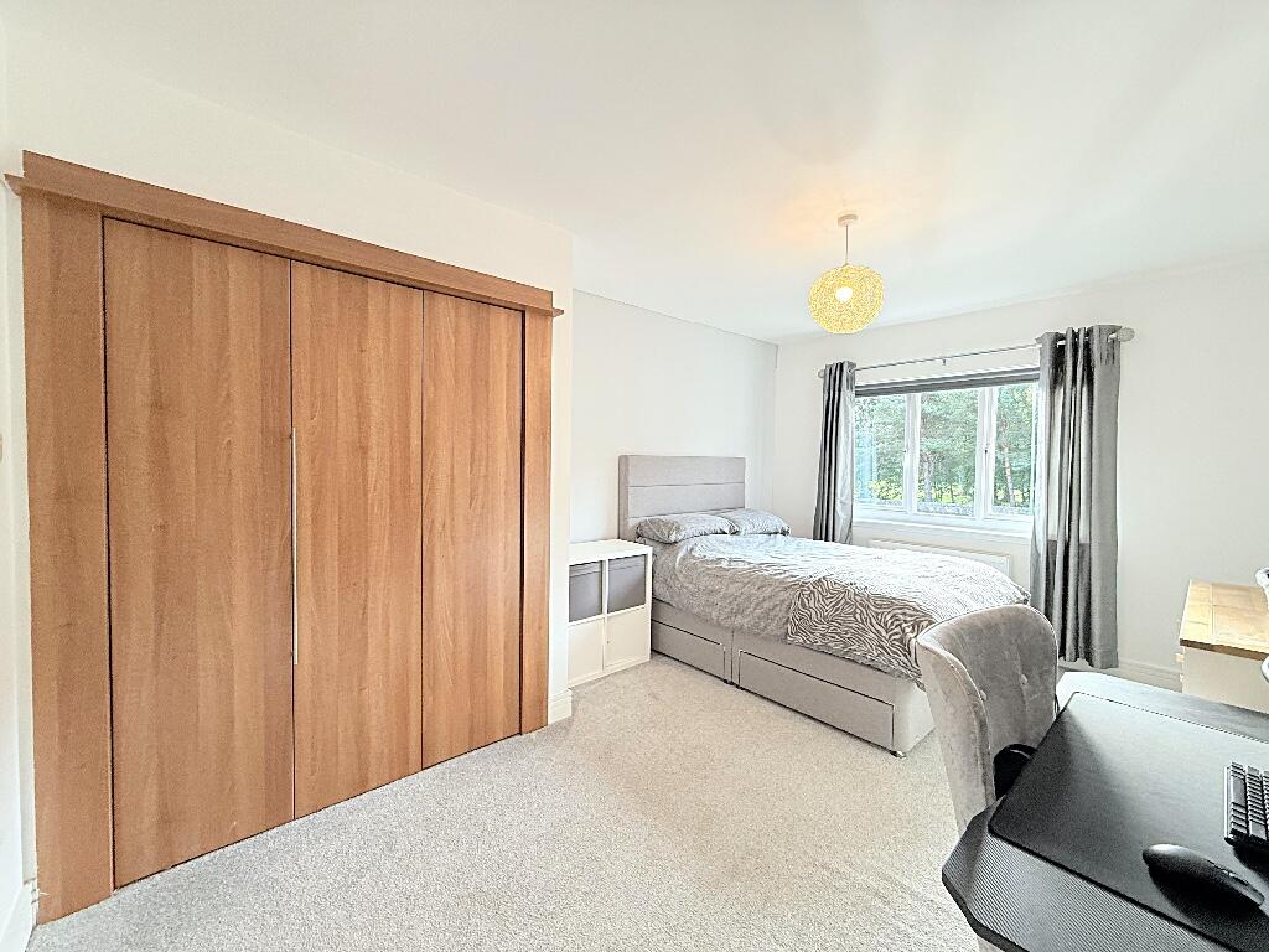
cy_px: 476
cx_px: 634
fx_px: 513
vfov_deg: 85.7
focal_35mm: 14
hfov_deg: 102.1
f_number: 2.2
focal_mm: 2.22
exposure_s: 1/100
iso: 125
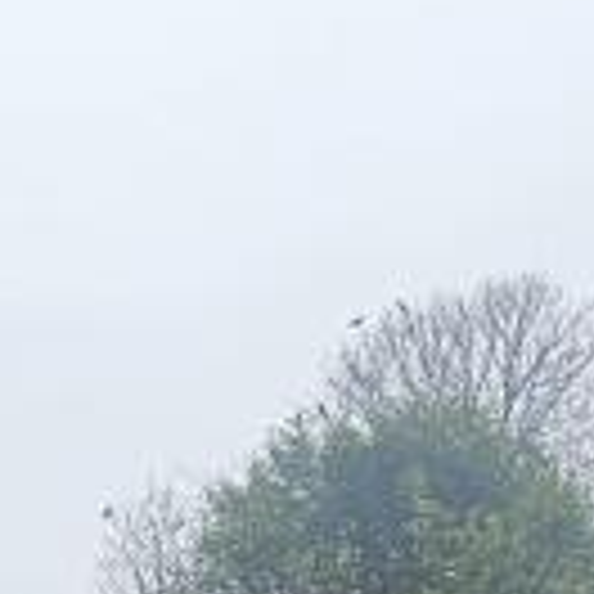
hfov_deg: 19.5
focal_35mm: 89
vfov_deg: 14.6
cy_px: 1314
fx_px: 1728
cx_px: 202
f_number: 2.2
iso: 50
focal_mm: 2.2
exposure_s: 1/435
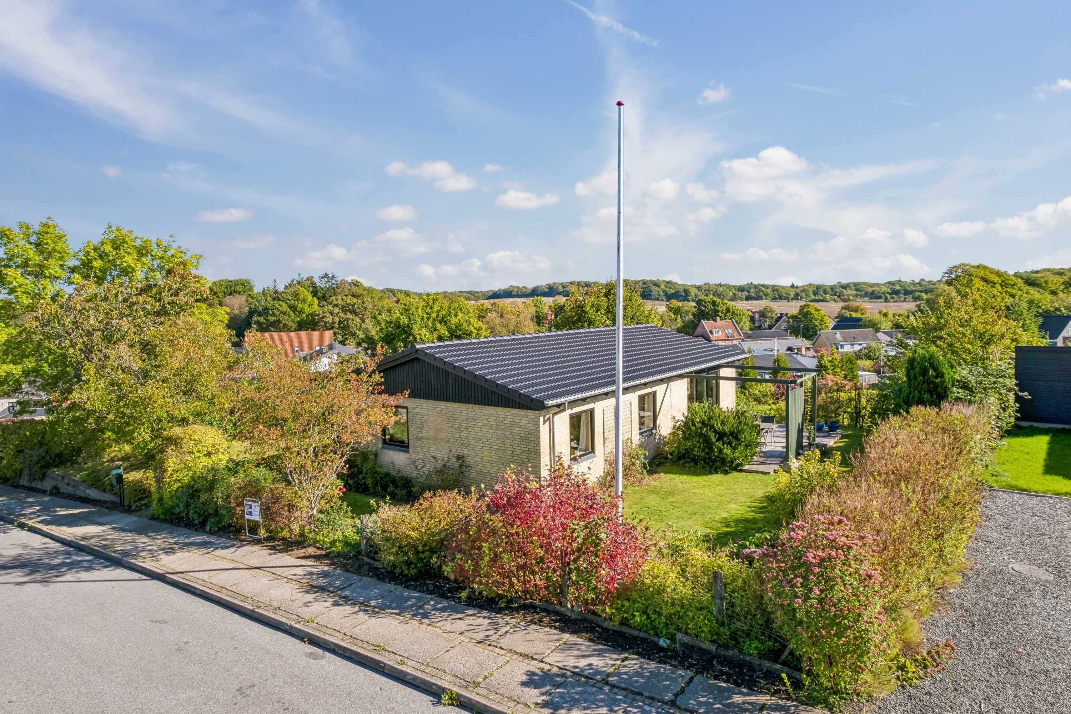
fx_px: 565
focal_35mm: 19
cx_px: 536
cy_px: 357
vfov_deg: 64.6
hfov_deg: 86.9
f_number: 10
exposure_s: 1/250
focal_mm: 12.6
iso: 200
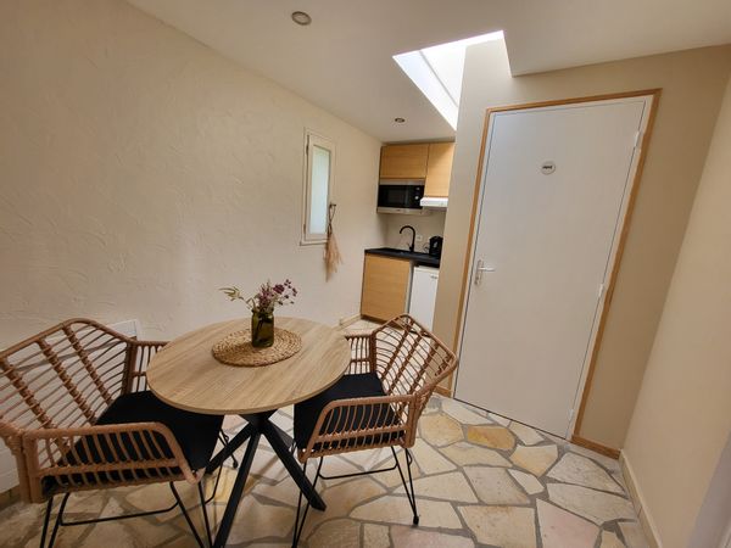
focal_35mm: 13
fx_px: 275
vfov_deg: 89.9
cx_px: 366
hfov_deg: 106.2
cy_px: 274
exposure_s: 1/50
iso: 64
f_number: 2.2
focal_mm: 1.74
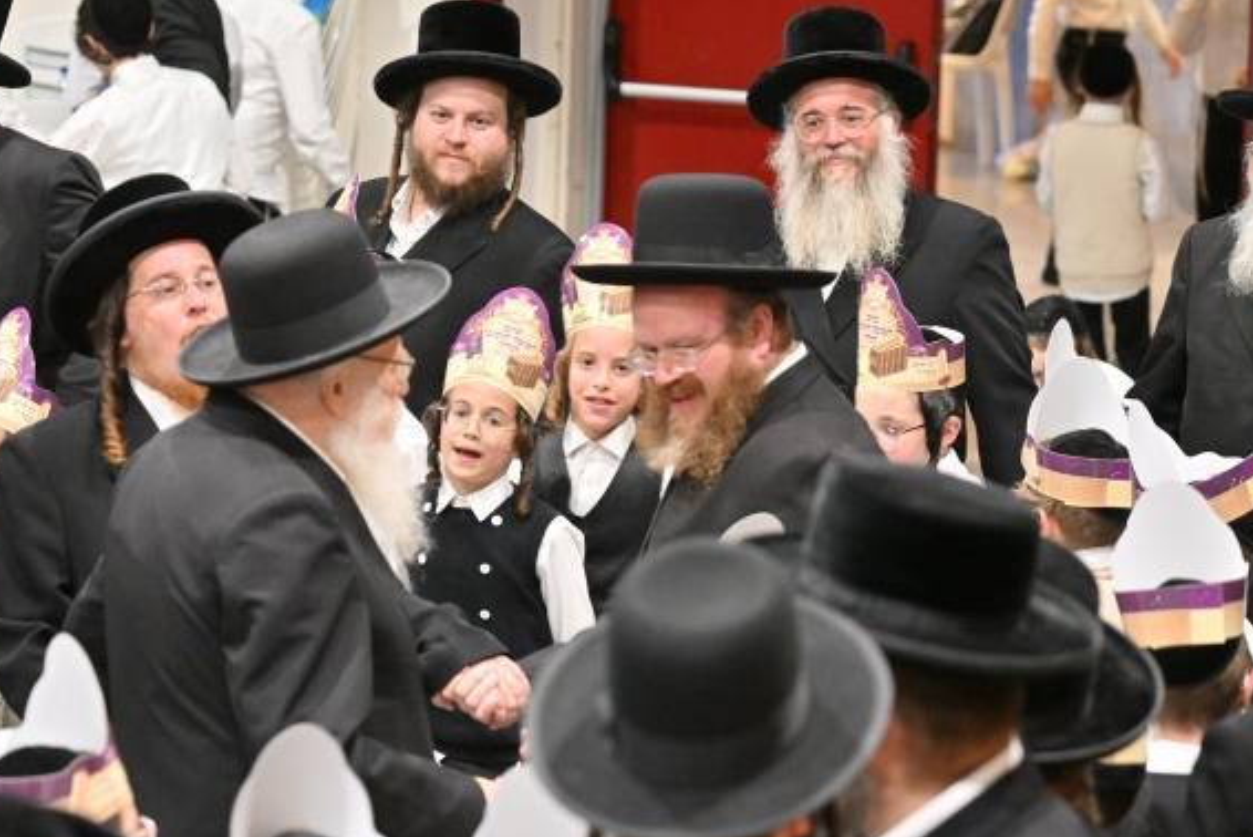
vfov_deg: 6.3
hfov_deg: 9.5
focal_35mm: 217
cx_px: 463
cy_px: 397
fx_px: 7556
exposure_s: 1/160
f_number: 4
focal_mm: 120
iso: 1250
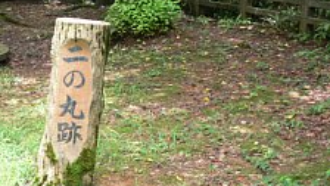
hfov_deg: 30.1
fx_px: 595
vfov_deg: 17.7
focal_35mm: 68
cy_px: 71
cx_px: 56
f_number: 3.2
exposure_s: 1/50
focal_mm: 7.4
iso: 80
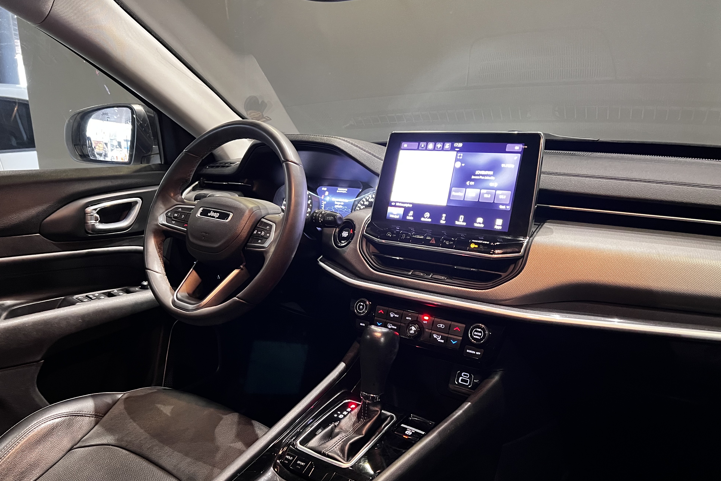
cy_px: 267
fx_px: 561
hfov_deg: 65.5
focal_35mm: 28
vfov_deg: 46.3
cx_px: 351
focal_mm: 5.7
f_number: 1.5
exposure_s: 1/30
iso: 800
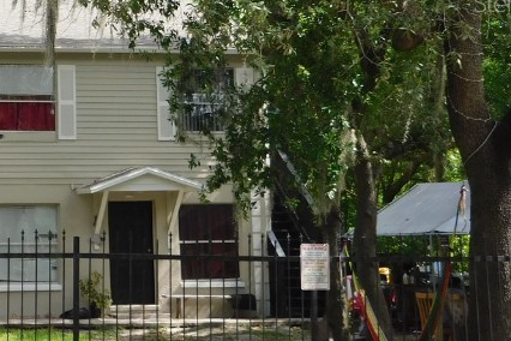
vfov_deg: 13.5
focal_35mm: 100
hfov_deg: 19.7
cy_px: 2
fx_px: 1419
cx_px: -28
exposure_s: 1/320
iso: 125
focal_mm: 7.1
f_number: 3.6
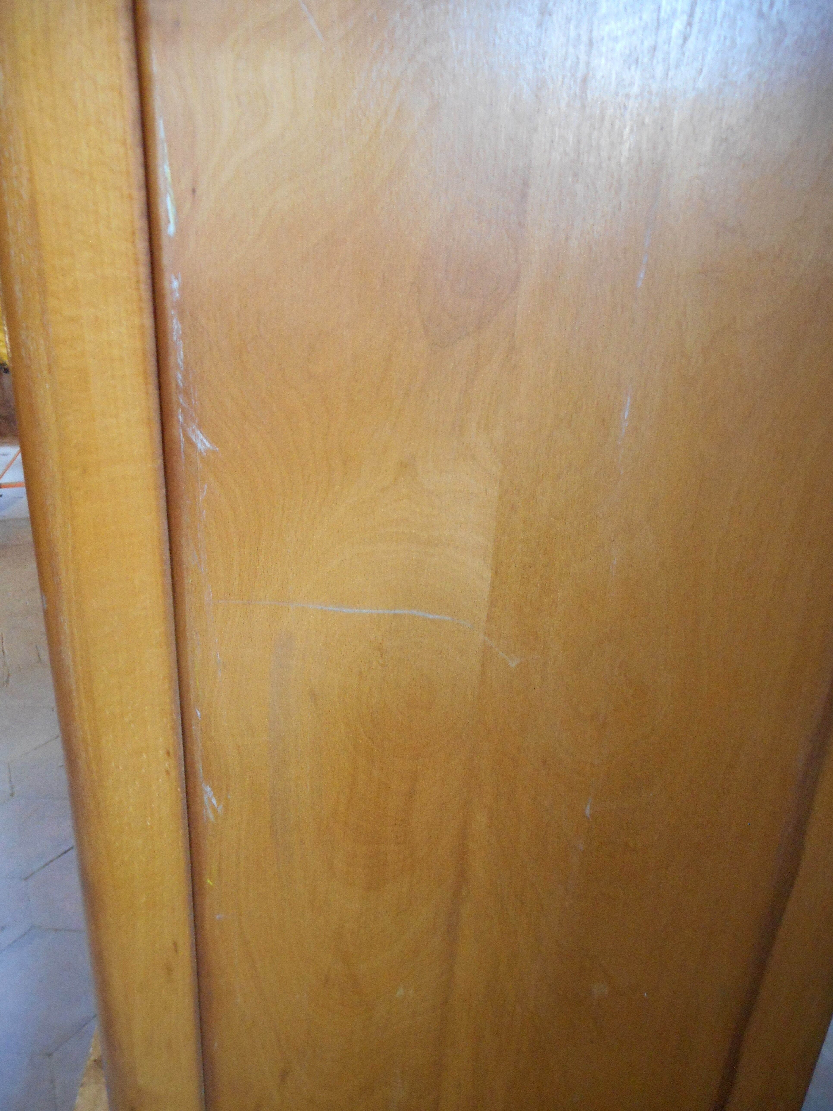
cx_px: 416
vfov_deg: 69.4
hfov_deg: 54.9
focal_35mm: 25
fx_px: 802
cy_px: 556
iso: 400
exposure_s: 1/8
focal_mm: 4.5
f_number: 3.7
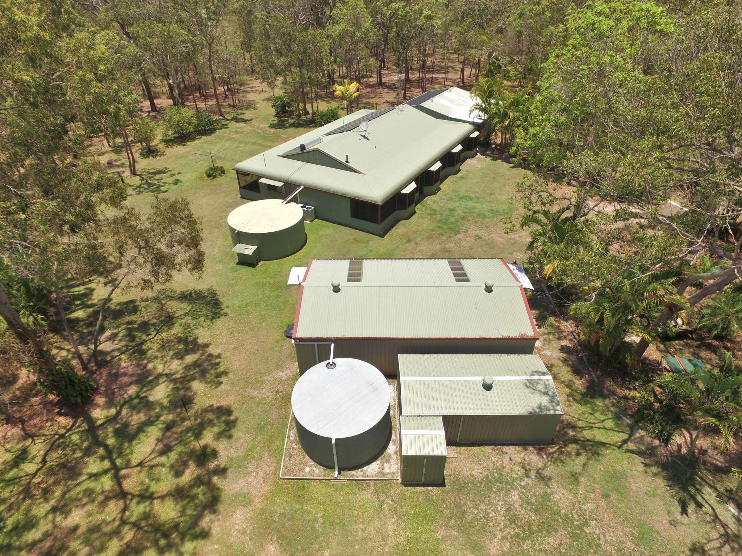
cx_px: 371
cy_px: 278
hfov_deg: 81.7
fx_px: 429
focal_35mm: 20
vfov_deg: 66.0
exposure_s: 1/1000
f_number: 2.8
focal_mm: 3.61
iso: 100
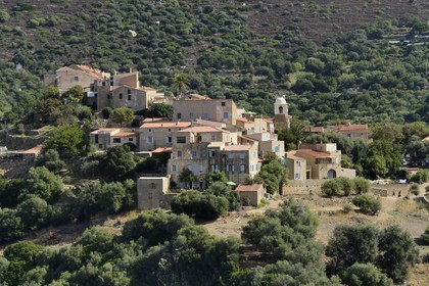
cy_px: 143
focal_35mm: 135
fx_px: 1609
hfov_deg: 15.2
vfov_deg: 10.2
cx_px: 214
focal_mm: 135
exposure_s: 1/250
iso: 200
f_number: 10
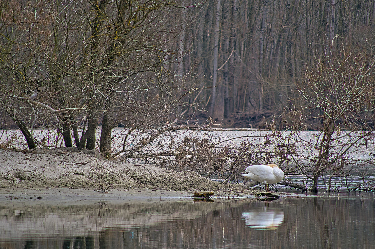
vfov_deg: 2.9
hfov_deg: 4.3
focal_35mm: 476
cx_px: 182
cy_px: 122
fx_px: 4954
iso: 100
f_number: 5.8
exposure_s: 1/80
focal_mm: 300
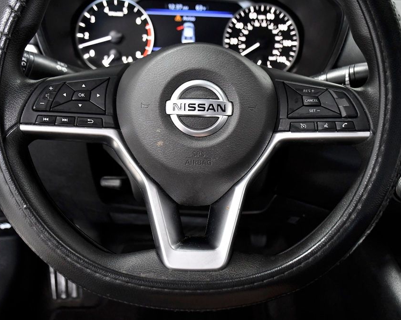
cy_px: 161
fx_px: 487
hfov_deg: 44.8
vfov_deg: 36.5
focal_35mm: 41
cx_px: 199
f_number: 3.8
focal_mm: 24
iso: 2500
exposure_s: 1/125
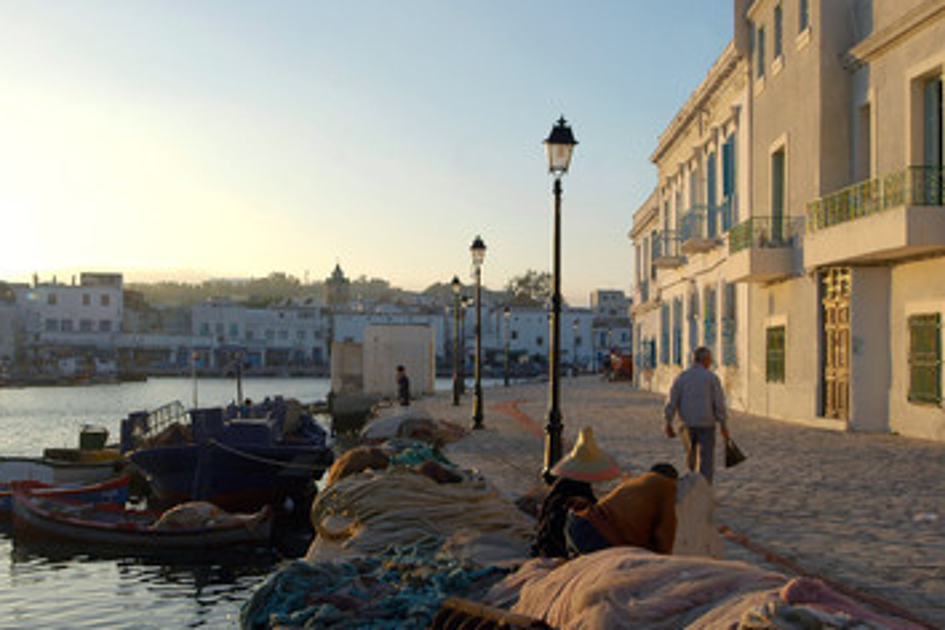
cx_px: 423
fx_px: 1171
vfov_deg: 30.1
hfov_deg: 43.9
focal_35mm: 45
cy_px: 342
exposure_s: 1/250
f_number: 8
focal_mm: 25
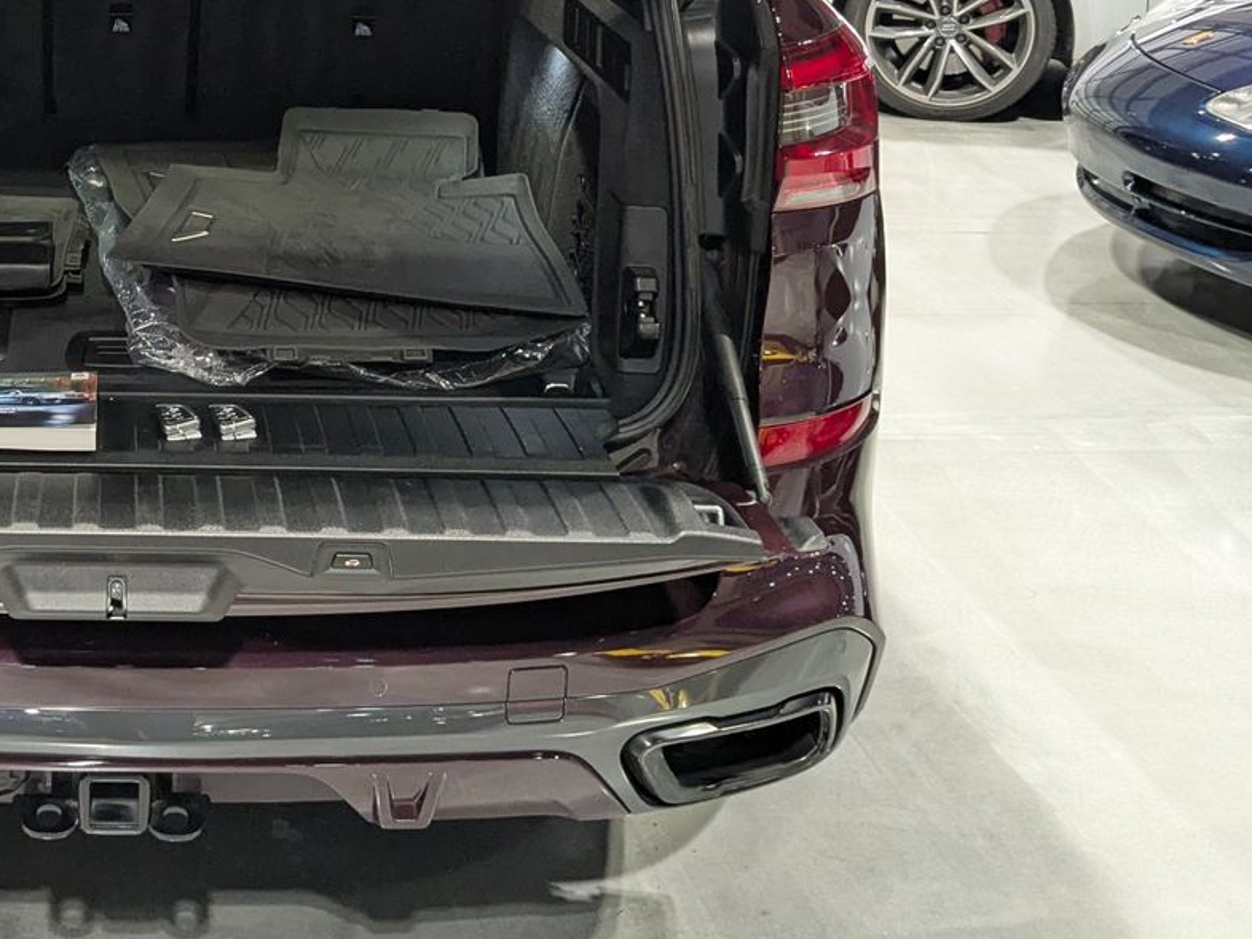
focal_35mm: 55
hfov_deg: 33.3
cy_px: 37
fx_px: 1990
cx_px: 158
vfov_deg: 25.5
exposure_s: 1/120
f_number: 1.73
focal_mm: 4.38
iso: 352
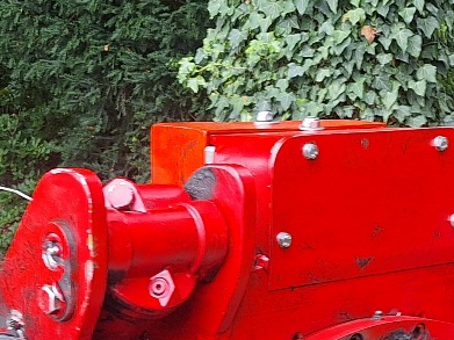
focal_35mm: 96
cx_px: 176
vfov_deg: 13.5
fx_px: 1259
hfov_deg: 20.4
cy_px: 648
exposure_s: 1/100
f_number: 1.8
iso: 80
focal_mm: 5.54
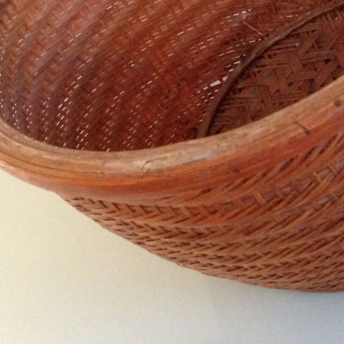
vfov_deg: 20.6
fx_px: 922
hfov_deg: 20.8
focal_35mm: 82
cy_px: 14
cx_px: 299
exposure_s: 1/17
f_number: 2.4
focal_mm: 4.28
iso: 500
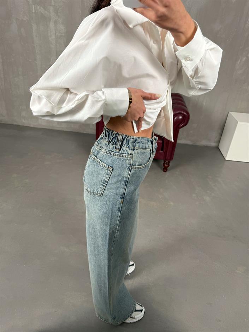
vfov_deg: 71.6
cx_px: 124
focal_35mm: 24
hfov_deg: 56.8
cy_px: 166
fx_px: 230
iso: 80
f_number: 1.78
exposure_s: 1/121
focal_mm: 6.76
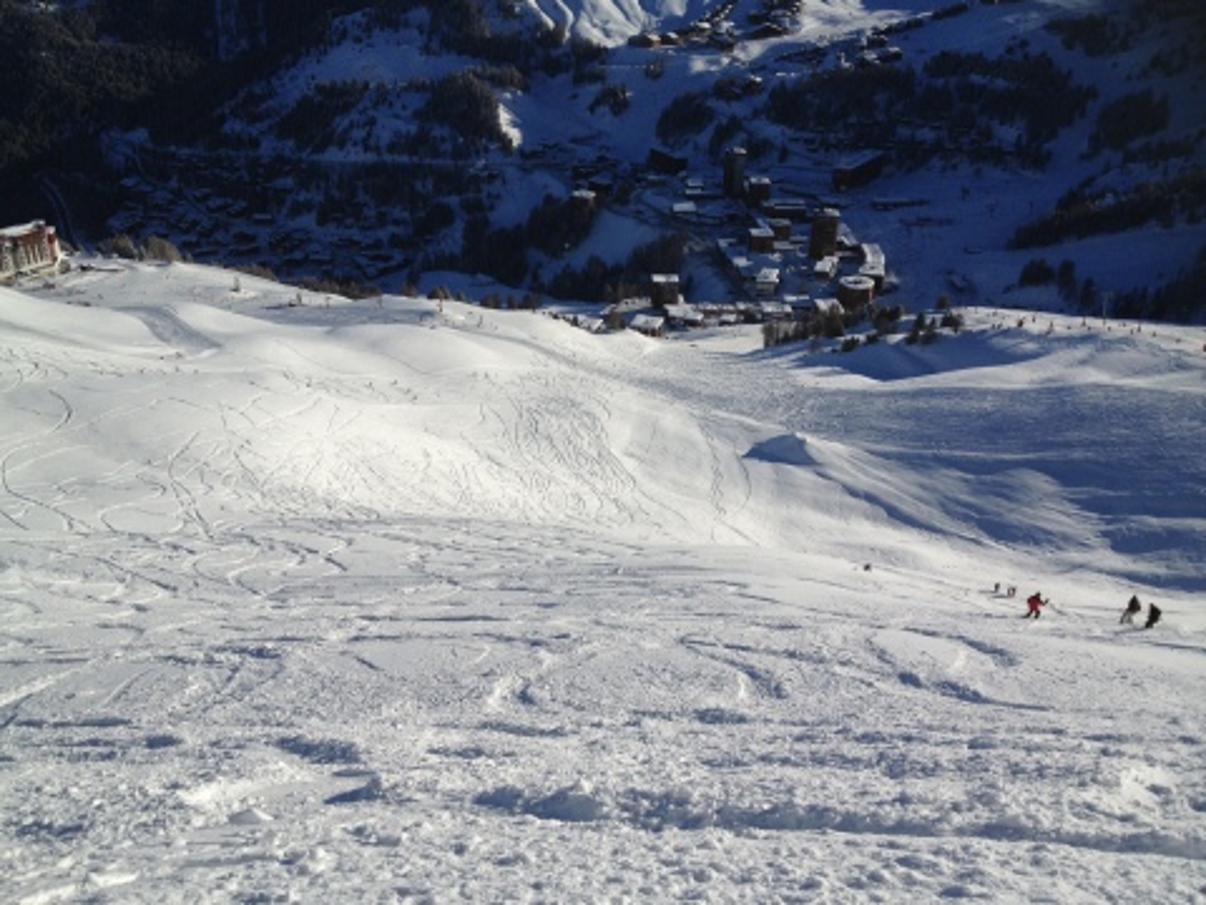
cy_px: 452
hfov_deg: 52.6
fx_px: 1219
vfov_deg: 40.7
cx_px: 603
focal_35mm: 35
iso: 50
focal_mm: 4.28
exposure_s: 1/4608
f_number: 2.4
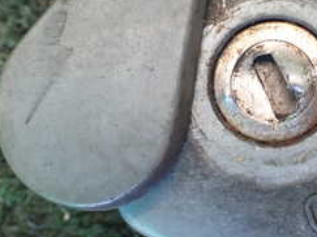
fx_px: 677
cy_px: 69
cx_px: 260
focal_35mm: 74
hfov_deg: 25.8
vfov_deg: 19.8
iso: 800
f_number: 2.3
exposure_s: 1/125
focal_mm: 5.4
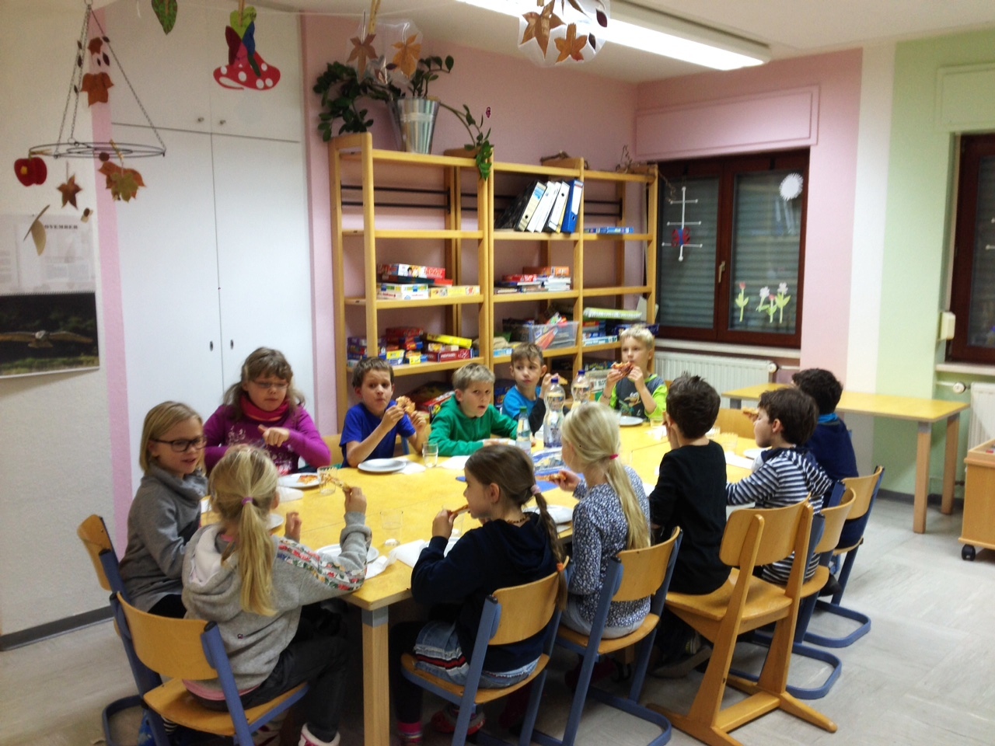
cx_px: 498
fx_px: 949
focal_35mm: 33
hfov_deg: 55.4
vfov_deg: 42.9
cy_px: 373
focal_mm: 4.12
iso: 50
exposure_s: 1/24
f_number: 2.4
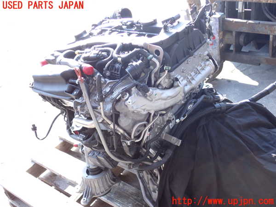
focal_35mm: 41
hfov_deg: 45.8
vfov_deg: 35.1
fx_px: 327
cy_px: 104
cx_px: 138
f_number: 2.8
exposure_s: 1/125
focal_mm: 7.31
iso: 160
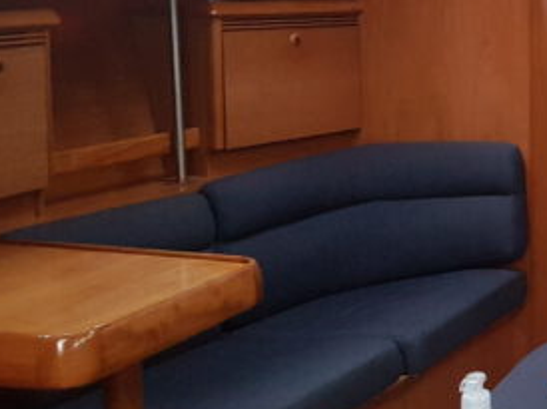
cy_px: 80
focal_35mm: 73
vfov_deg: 19.9
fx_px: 1153
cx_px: 735
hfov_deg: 23.3
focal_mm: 4.2
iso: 250
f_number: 1.7
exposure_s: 1/24
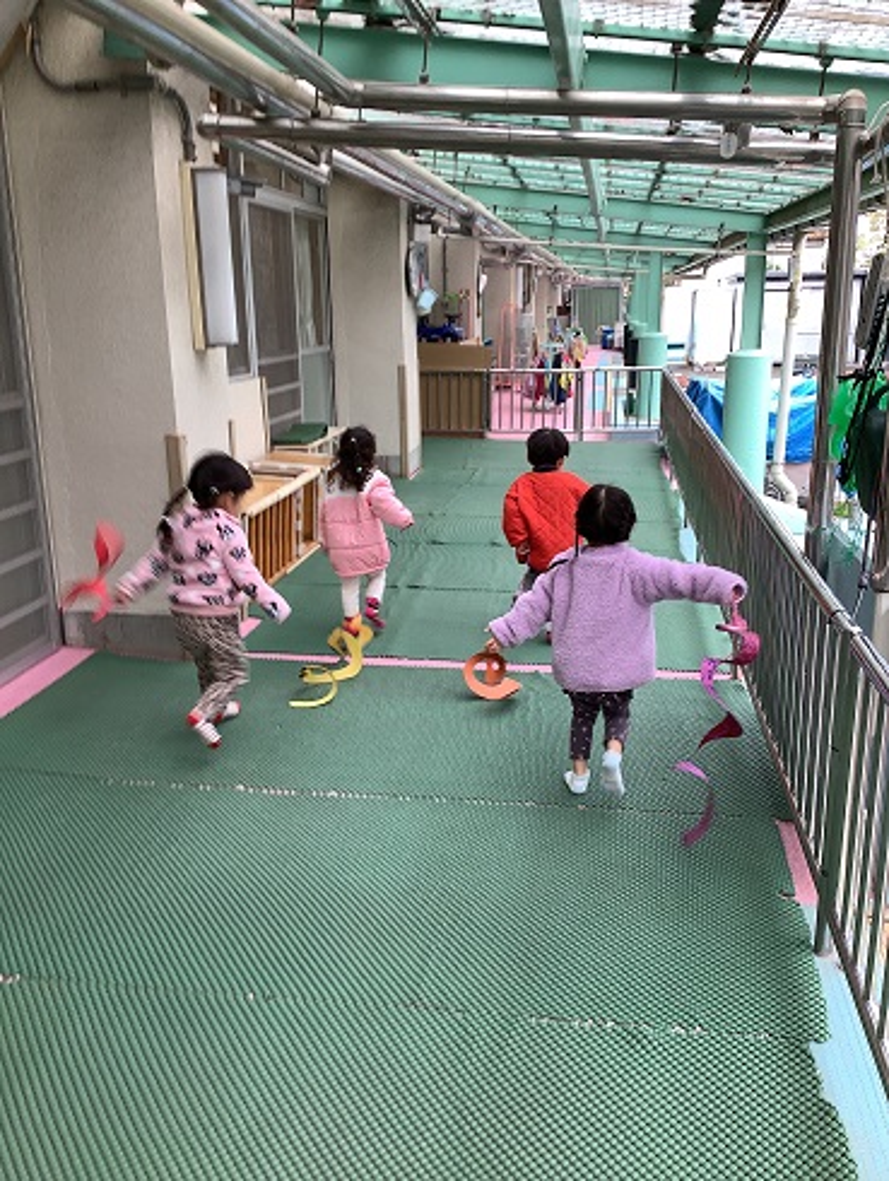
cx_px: 444
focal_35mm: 31
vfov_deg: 58.3
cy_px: 590
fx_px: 1059
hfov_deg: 45.5
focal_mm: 3.3
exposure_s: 1/60
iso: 25
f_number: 2.4
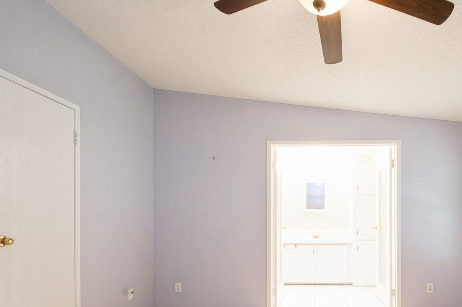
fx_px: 269
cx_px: 305
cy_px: 208
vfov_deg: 57.9
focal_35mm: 21
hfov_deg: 78.8
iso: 200
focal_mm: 10
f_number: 8
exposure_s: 1.3
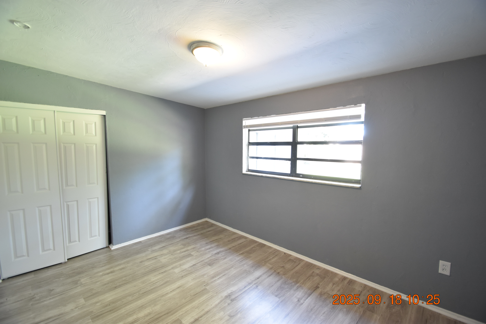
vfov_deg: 77.3
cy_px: 162
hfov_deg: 100.4
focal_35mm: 15
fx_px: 202
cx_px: 243
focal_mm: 10
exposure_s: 1/20
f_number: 4
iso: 800
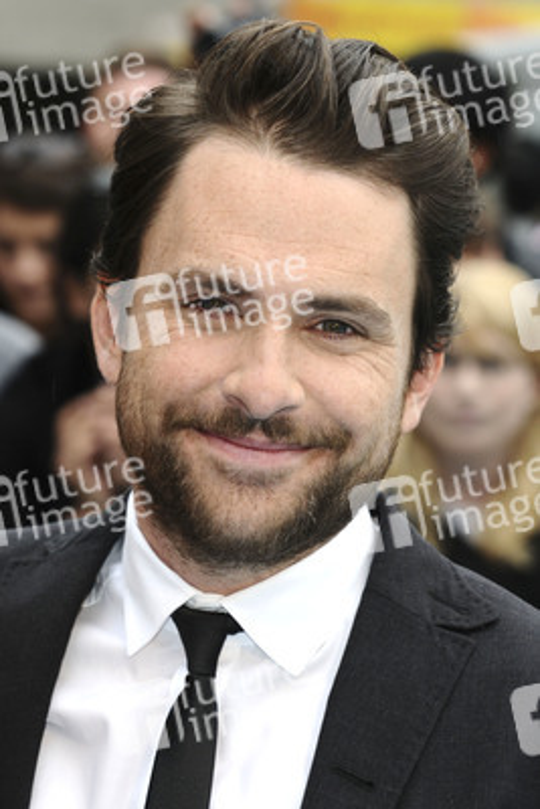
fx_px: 3102
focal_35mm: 138
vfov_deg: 14.9
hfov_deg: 9.9
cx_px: 270
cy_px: 404
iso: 320
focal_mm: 92
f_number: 5.6
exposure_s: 1/200
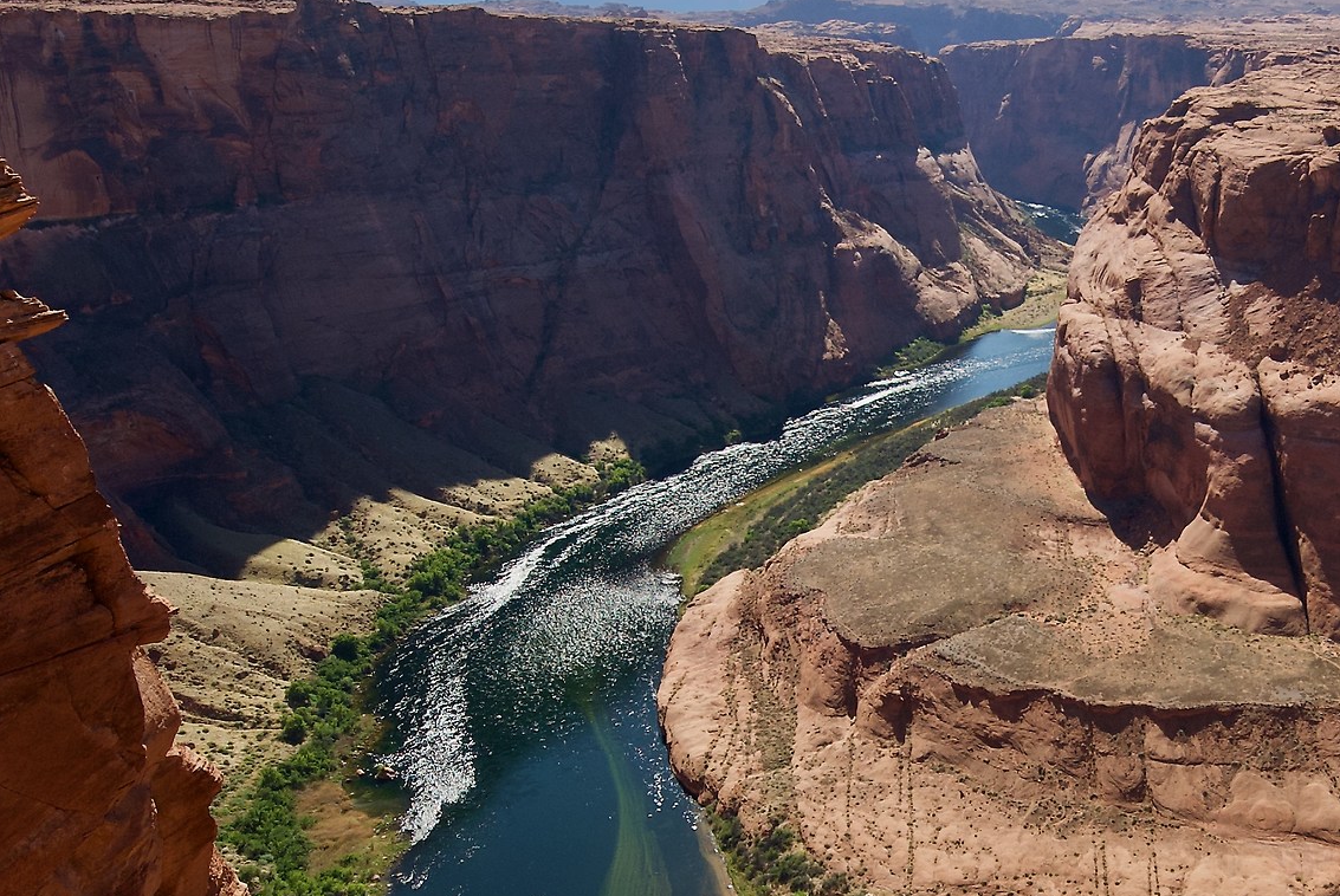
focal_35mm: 37
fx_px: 1361
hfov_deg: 48.4
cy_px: 547
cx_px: 1134
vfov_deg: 36.3
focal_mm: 11.5
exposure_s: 1/250
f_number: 10
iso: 160
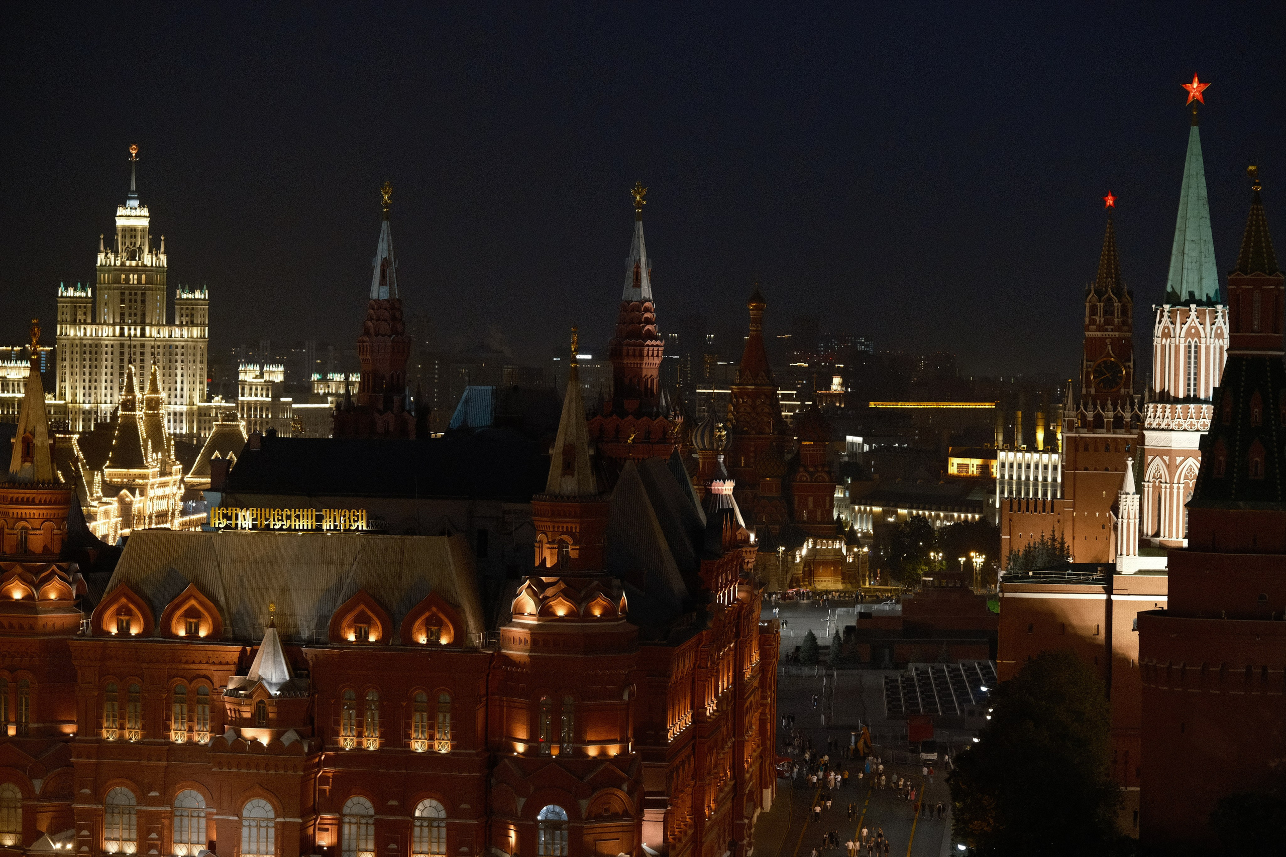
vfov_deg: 12.1
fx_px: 4037
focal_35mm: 113
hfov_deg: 18.1
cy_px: 428
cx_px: 643
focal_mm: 75
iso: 3200
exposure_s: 1/100
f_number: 2.2
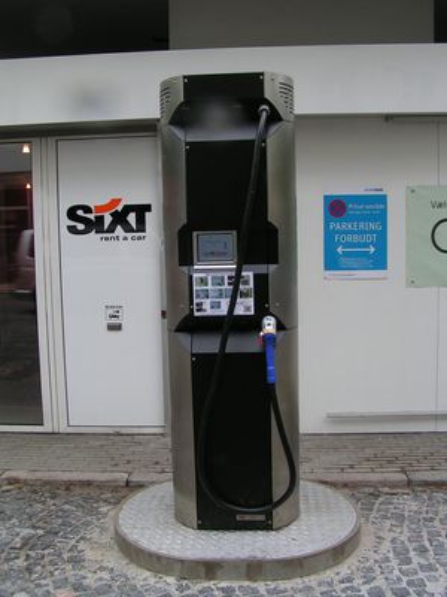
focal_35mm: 38
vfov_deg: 49.0
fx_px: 654
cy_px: 298
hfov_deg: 37.7
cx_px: 224
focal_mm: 5.8
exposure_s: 1/60
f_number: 4.5
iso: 50
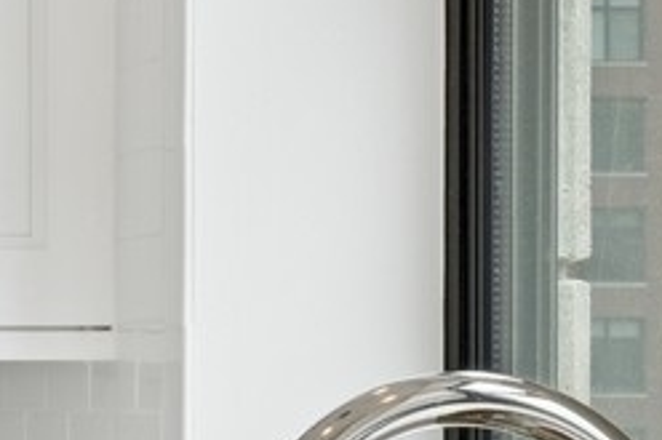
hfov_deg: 10.3
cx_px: -902
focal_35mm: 174
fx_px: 3197
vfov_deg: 7.8
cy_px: 464
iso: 320
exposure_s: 1/40
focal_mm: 27
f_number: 8
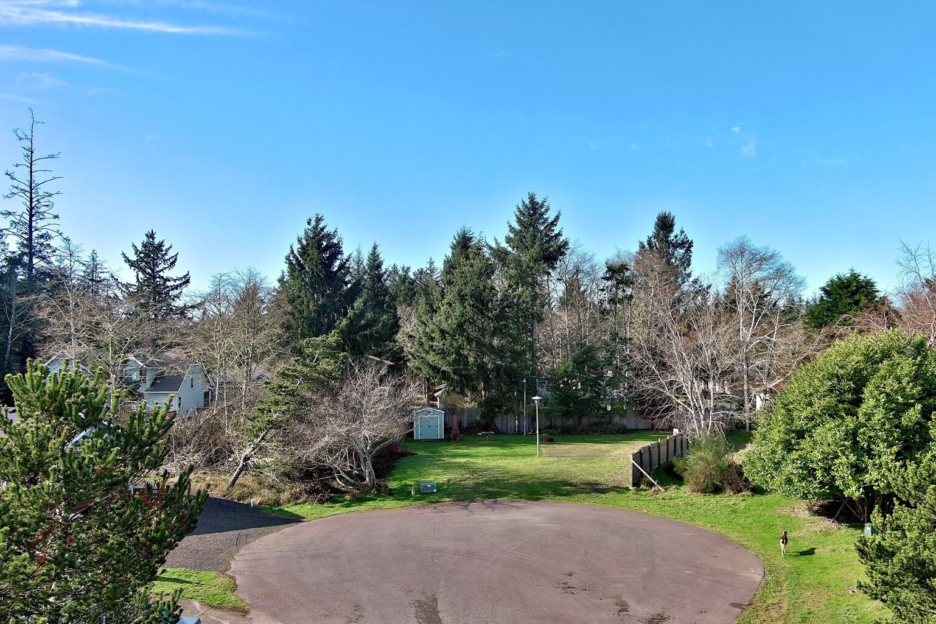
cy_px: 335
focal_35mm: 32
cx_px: 511
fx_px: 832
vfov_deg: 41.1
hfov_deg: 58.6
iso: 100
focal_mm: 10.57
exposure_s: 1/1040
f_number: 2.8
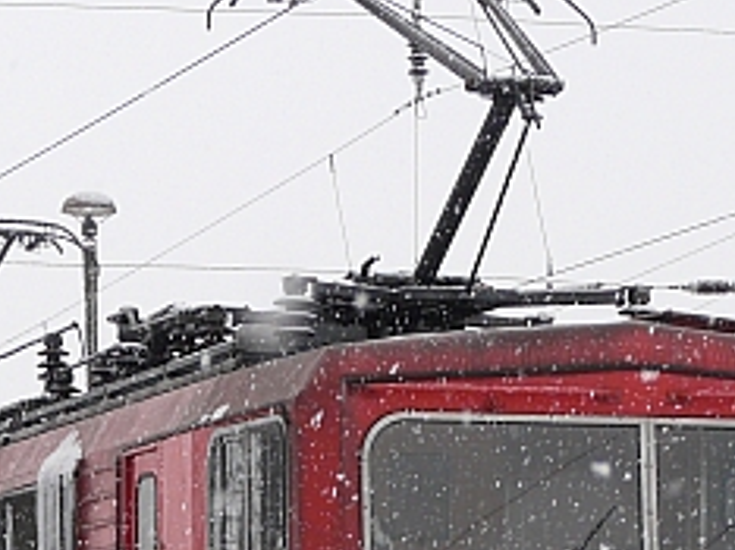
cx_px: 302
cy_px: 641
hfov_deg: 8.8
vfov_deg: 6.5
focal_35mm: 226
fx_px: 4794
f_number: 4
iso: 100
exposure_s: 1/250
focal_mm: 10.8
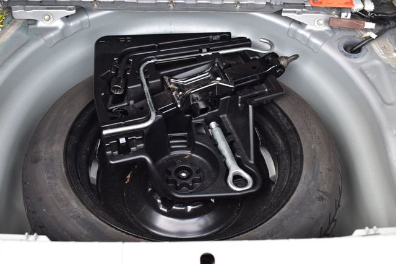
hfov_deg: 43.6
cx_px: 198
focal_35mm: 45
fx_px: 495
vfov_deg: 29.8
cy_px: 132
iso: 400
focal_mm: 30
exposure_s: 1/20
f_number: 6.3
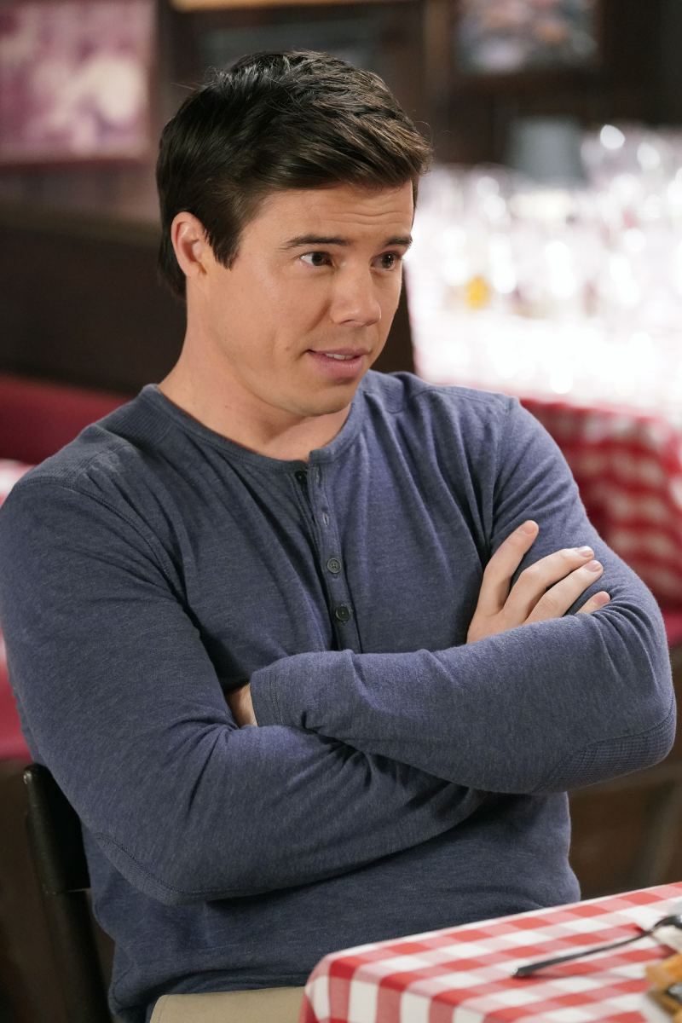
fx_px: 4376
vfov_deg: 13.3
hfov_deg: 8.9
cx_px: 341
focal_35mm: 154
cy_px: 512
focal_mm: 154
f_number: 4
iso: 10000
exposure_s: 1/160
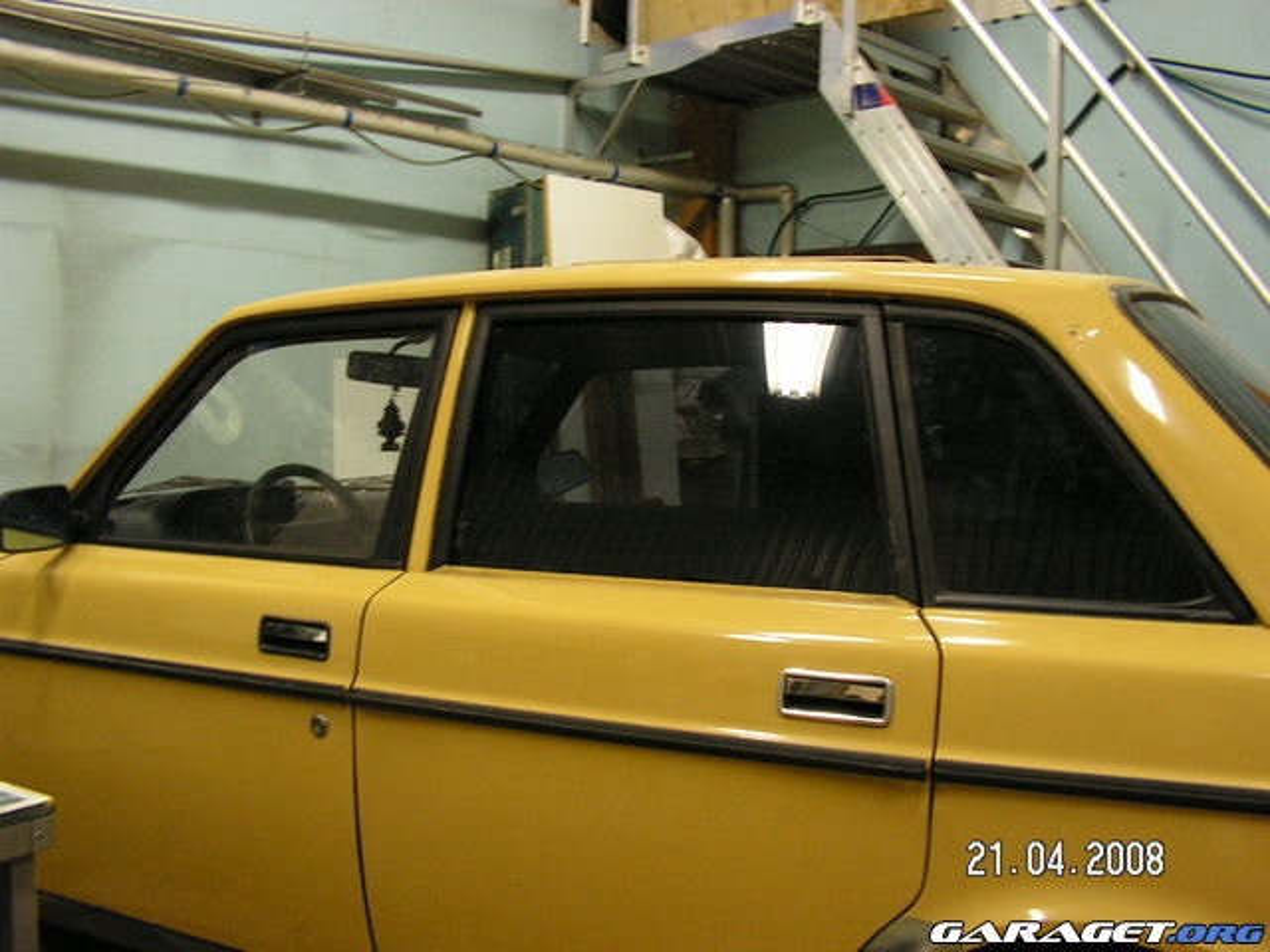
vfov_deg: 39.7
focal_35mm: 36
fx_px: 1321
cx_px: 635
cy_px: 476
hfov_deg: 51.4
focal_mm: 6
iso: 200
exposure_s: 1/10
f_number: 3.2
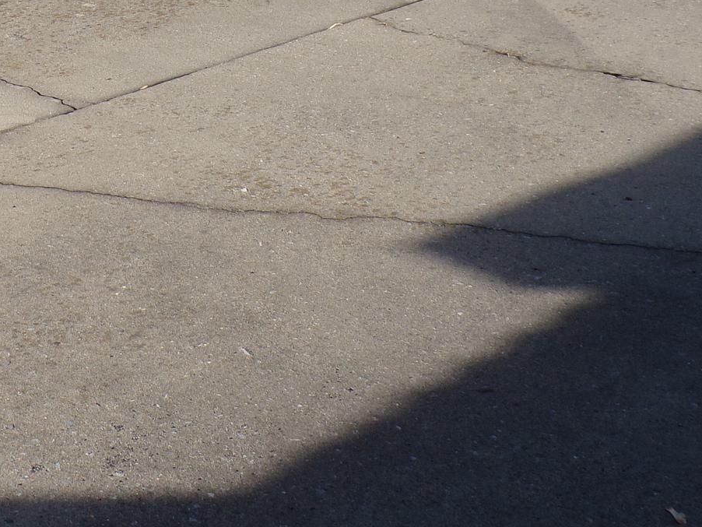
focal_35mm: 84
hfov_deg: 22.8
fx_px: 1704
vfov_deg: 17.0
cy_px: -52
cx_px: 97
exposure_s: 1/450
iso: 80
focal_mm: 6.6
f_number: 4.7
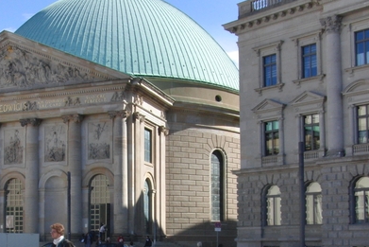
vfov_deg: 22.6
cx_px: 129
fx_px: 605
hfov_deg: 33.7
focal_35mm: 59
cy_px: 209
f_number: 8.5
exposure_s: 1/160
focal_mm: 6.42
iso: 100
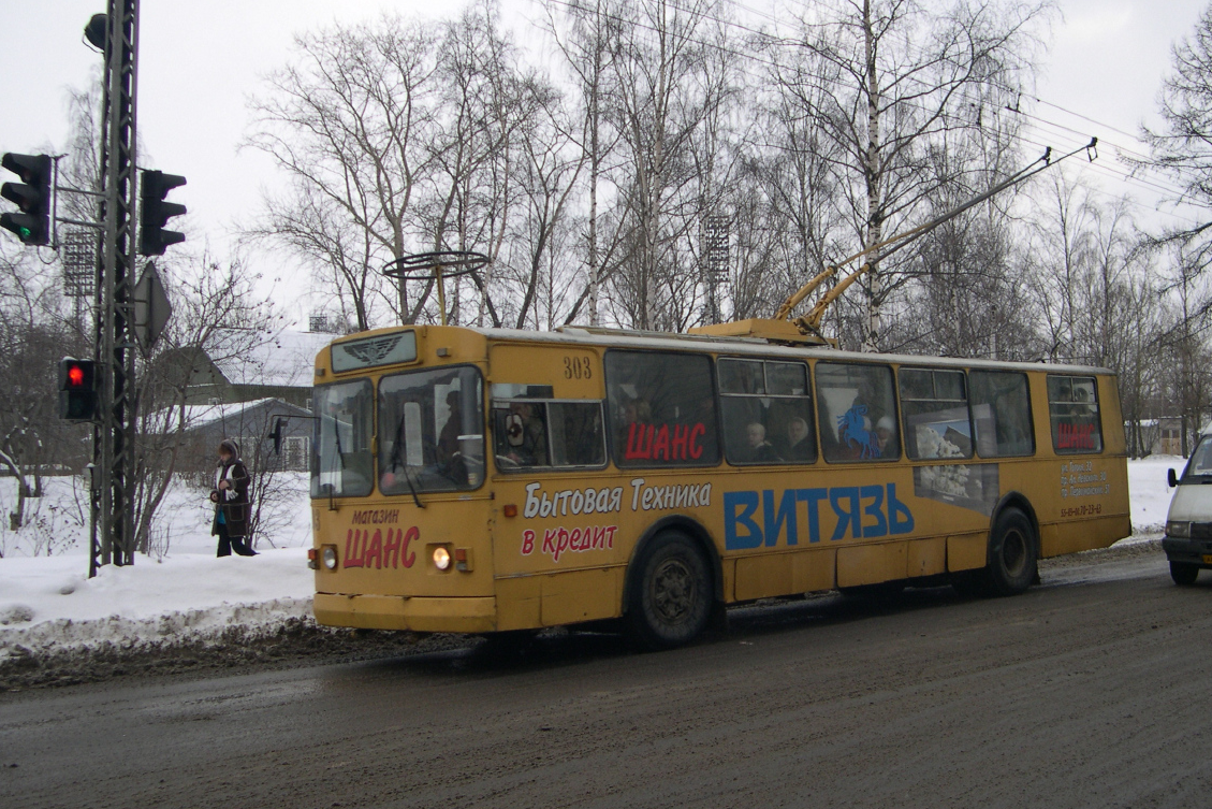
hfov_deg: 46.4
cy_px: 410
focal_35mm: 42
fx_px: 1414
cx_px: 630
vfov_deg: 31.9
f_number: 2.8
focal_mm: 8
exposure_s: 1/295
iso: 100
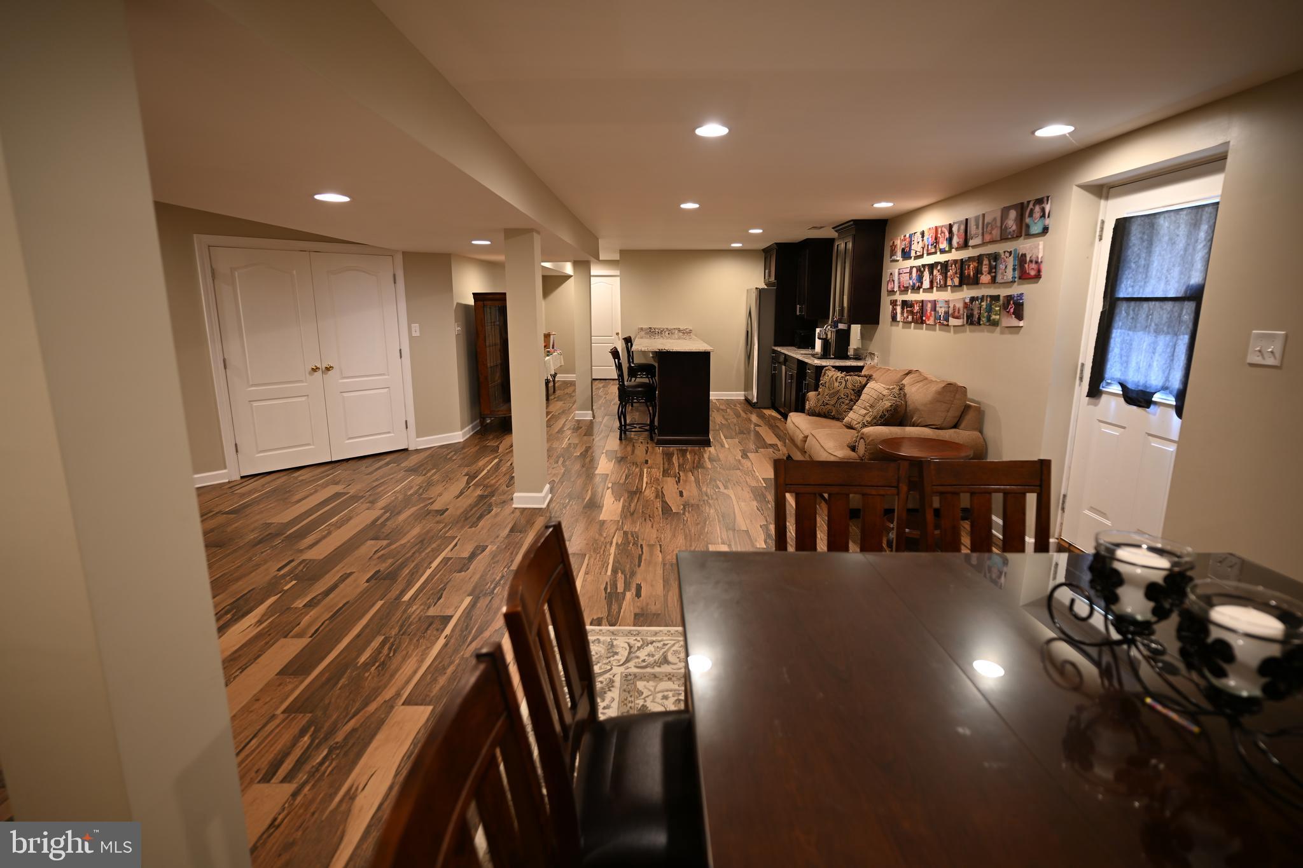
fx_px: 615
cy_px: 434
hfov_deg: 93.3
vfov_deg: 70.4
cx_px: 652
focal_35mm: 17
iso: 100
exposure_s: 1/8
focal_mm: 17
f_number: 2.8
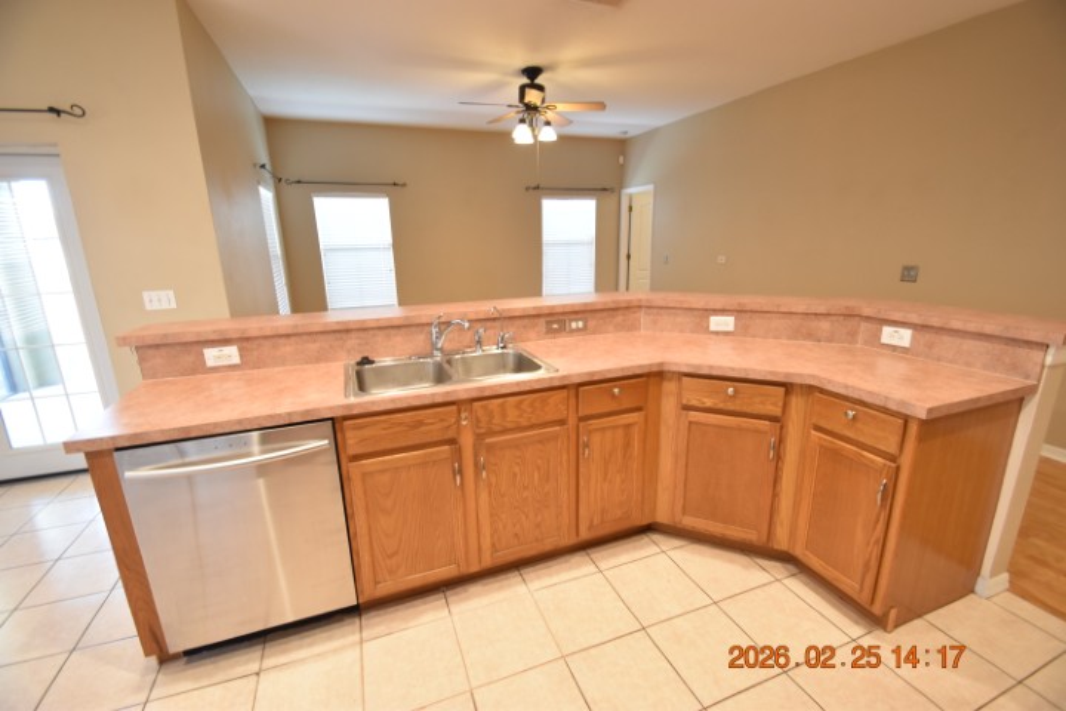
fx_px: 444
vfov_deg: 77.3
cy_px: 356
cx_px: 533
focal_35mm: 15
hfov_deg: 100.4
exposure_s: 1/30
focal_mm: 10
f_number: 3.5
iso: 800
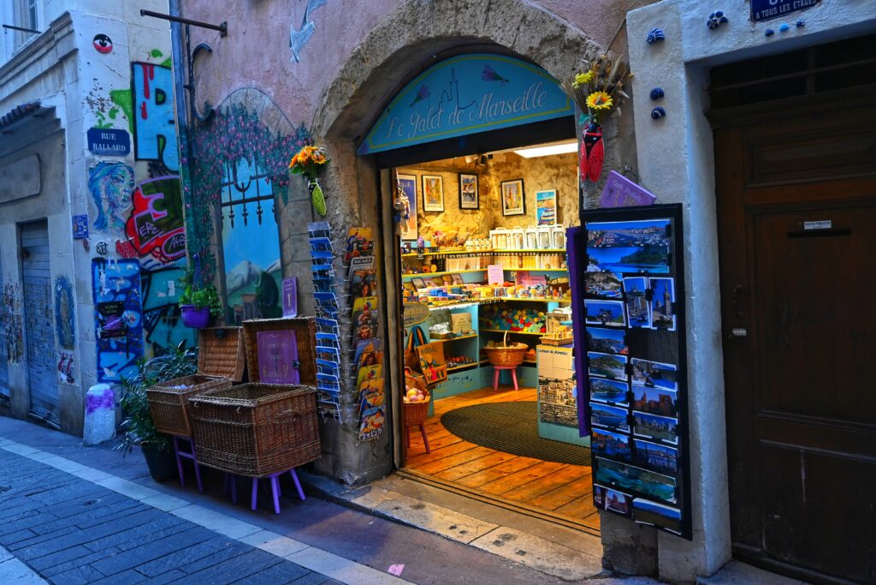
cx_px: 438
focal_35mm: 29
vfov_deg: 44.6
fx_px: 712
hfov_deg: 63.2
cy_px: 292
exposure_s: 1/200
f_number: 3.8
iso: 400
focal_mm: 19.5
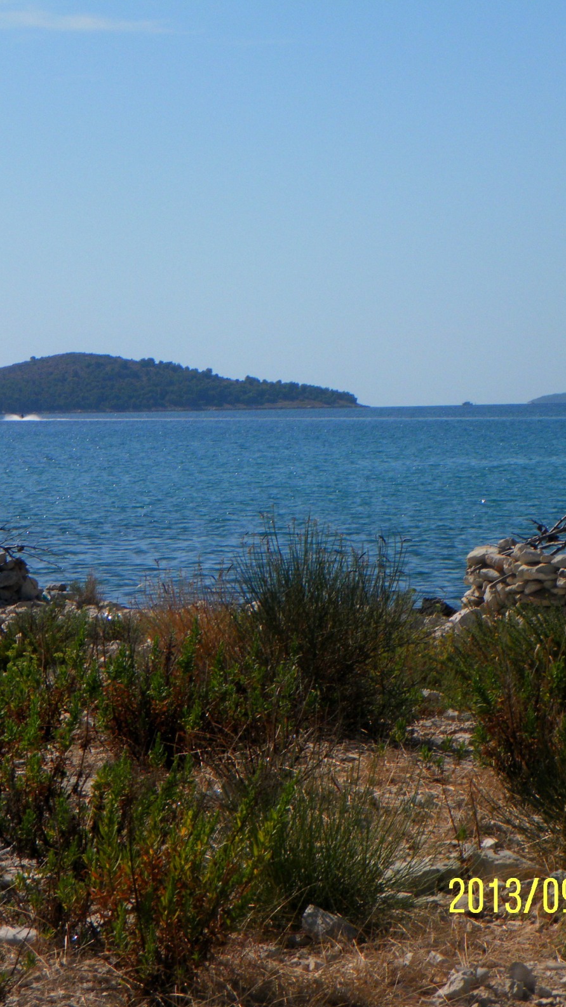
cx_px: 197
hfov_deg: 7.1
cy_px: 502
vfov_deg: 12.6
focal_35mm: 171
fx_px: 4562
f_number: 5.6
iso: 80
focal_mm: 20.8
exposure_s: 1/640
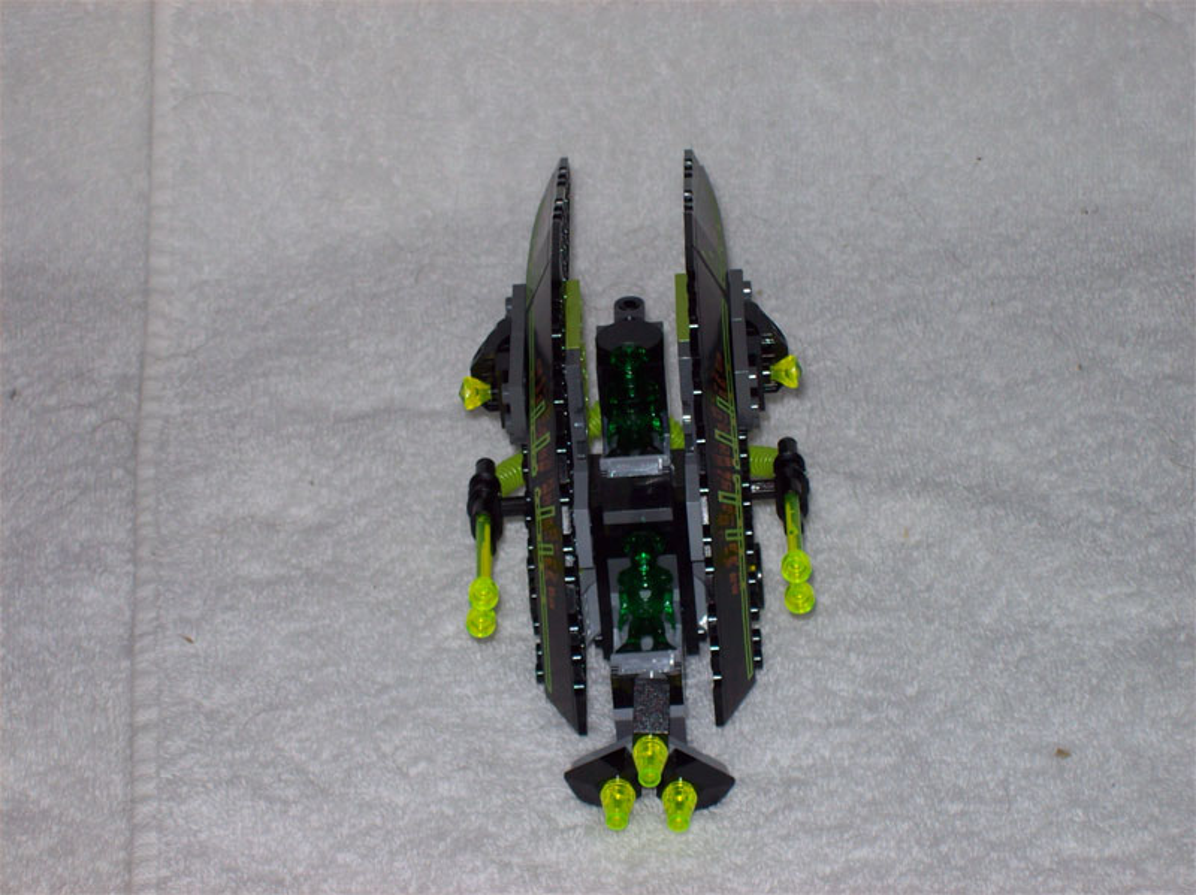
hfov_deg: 18.2
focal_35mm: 108
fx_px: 3729
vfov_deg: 13.7
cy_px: 448
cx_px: 598
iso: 80
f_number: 4.8
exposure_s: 1/128
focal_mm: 18
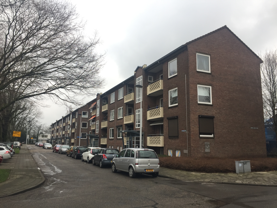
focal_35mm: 29
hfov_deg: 61.7
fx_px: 232
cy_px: 104
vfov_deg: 48.2
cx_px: 138
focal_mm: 4.15
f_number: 2.2
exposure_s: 1/311
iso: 32
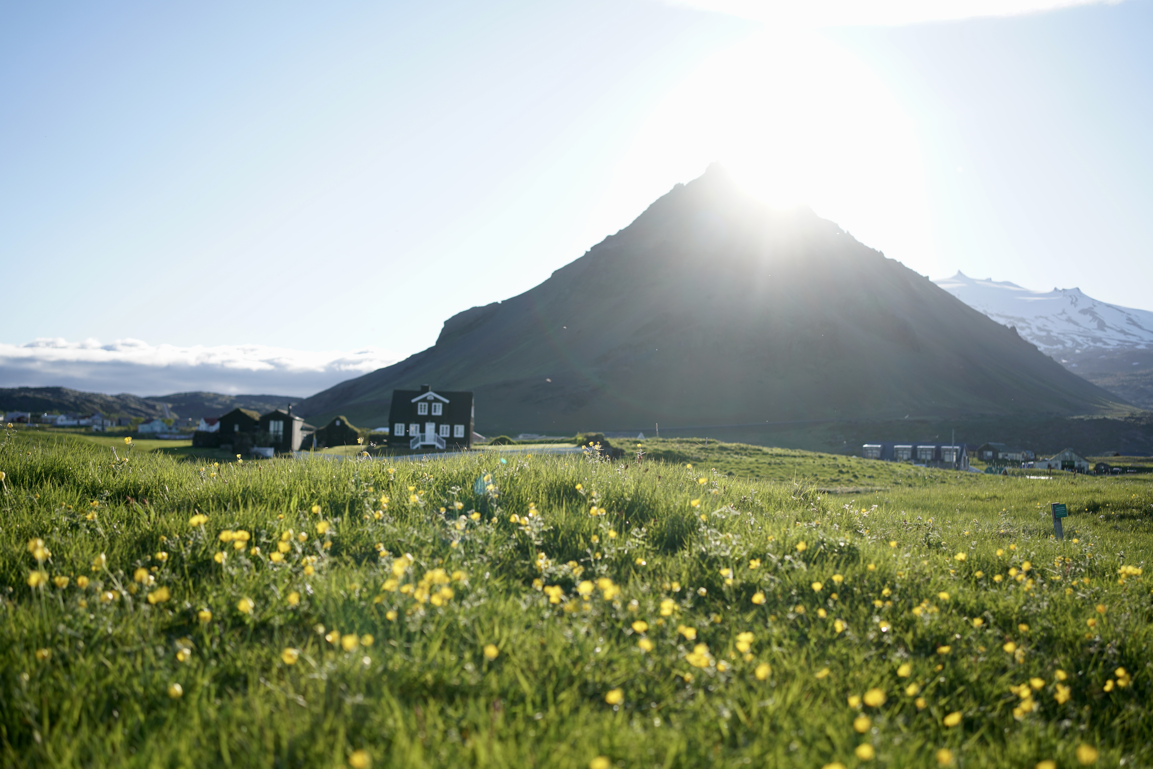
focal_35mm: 35
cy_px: 384
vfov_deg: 37.9
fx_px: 1121
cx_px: 576
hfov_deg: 54.4
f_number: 2.8
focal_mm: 35
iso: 100
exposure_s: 1/1250
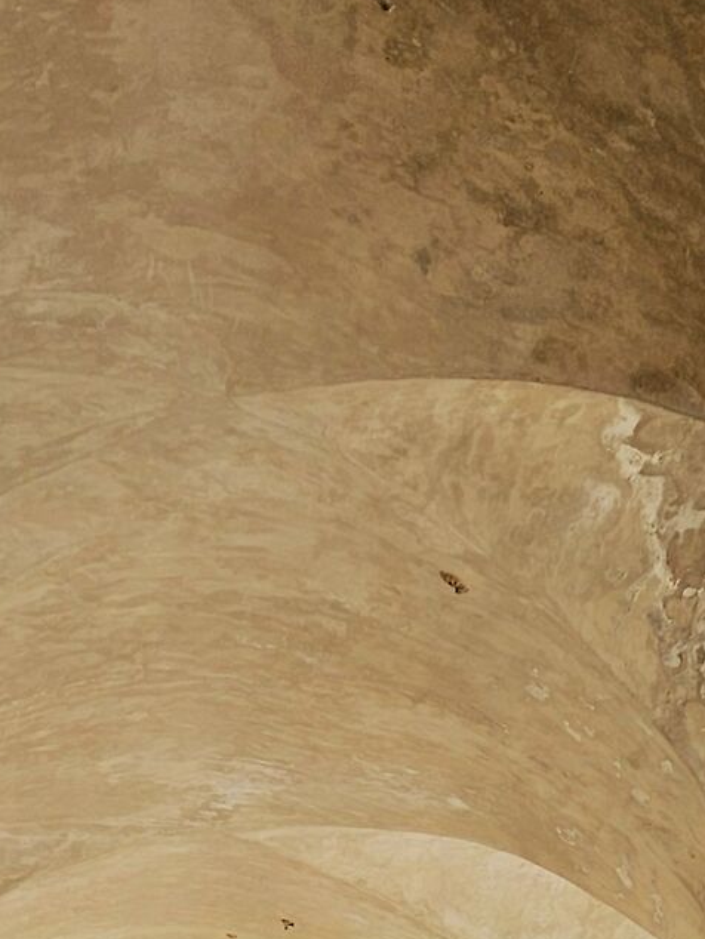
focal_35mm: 87
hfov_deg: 16.9
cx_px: 196
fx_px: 2361
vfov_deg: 18.6
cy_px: 1588
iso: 40
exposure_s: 1/1429
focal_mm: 5.4
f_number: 1.8
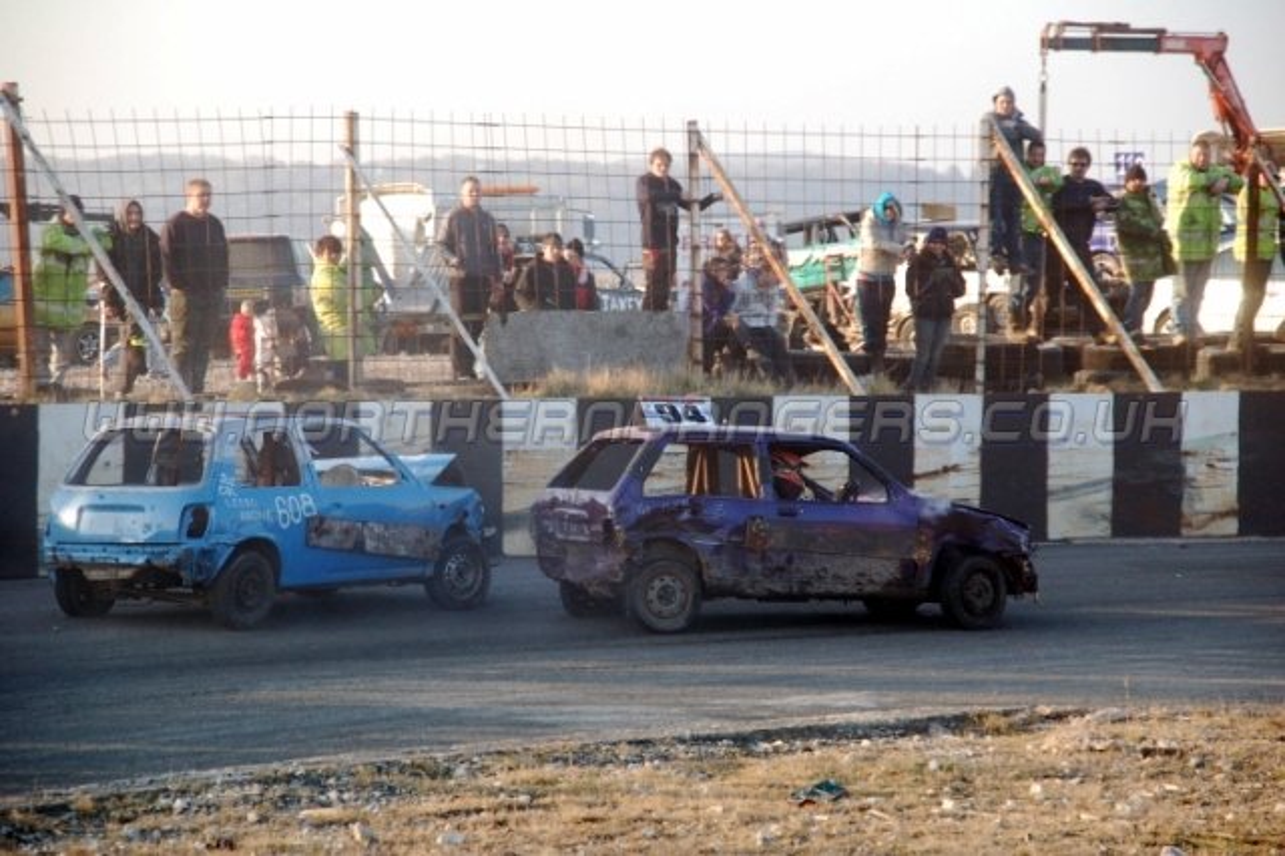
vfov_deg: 9.6
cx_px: 642
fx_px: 5084
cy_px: 428
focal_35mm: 142
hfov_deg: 14.4
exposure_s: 1/400
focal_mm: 95
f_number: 5.6
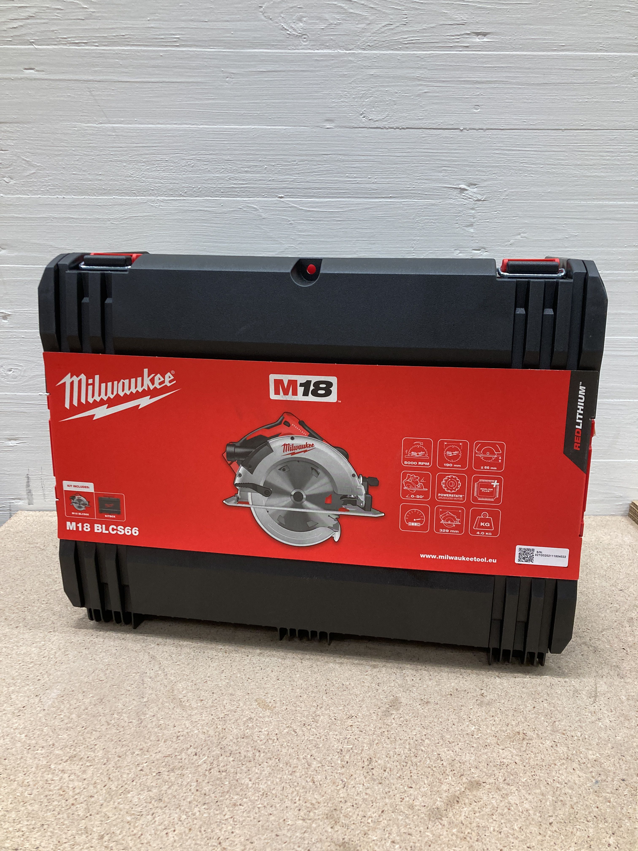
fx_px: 688
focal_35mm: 28
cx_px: 319
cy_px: 426
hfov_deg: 49.7
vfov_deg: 63.4
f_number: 1.8
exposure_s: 1/60
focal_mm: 3.99
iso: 100
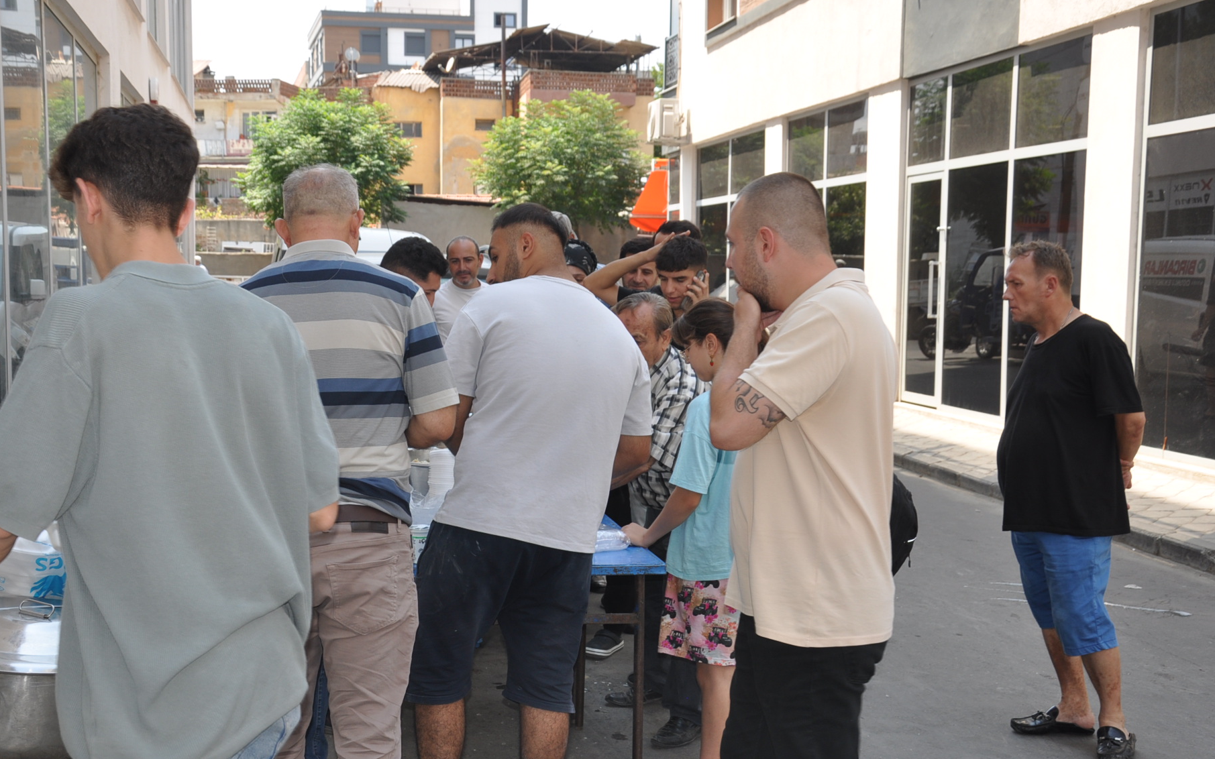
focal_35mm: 47
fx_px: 1556
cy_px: 412
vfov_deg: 27.4
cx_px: 534
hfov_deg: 42.6
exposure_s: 1/200
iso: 200
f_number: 6.3
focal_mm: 26
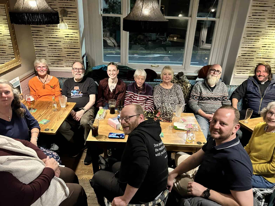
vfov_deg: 53.1
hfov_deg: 67.3
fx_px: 207
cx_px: 138
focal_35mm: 26
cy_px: 103
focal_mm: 5.7
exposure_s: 1/30
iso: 640
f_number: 1.5
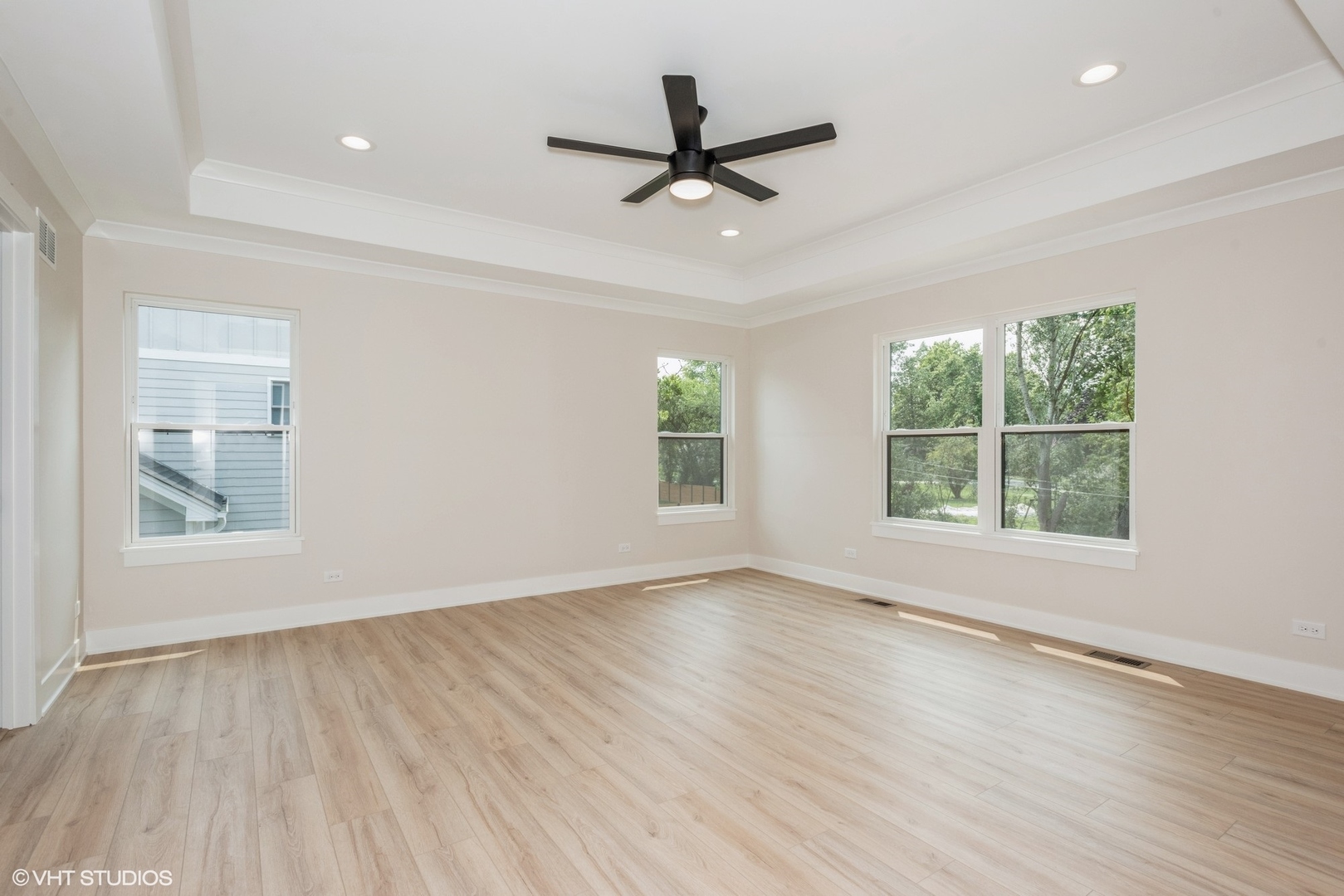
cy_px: 448
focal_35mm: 17
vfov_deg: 70.5
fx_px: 635
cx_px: 672
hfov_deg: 93.3
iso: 800
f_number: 9
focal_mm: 17
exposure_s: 1/250
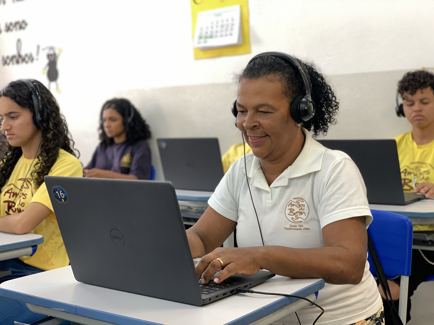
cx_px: 217
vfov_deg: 28.0
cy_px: 162
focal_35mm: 52
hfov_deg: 36.8
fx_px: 652
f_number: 2.4
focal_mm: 6
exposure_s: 1/60
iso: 100
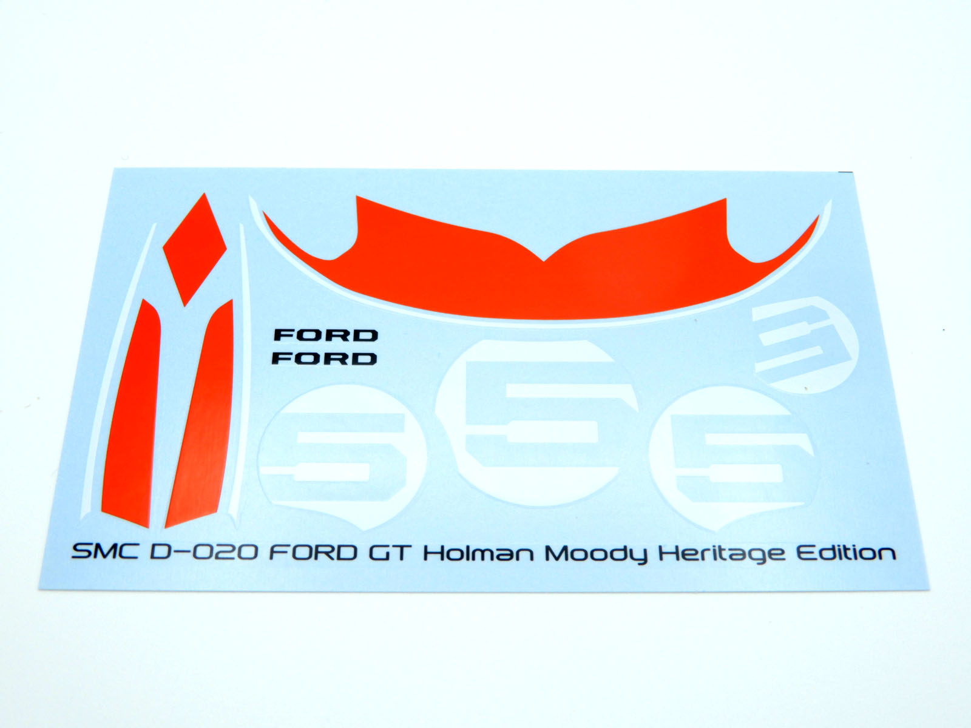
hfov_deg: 42.1
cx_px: 486
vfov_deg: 32.2
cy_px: 364
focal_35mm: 45
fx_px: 1262
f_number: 4
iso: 80
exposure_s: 1/400
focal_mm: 8
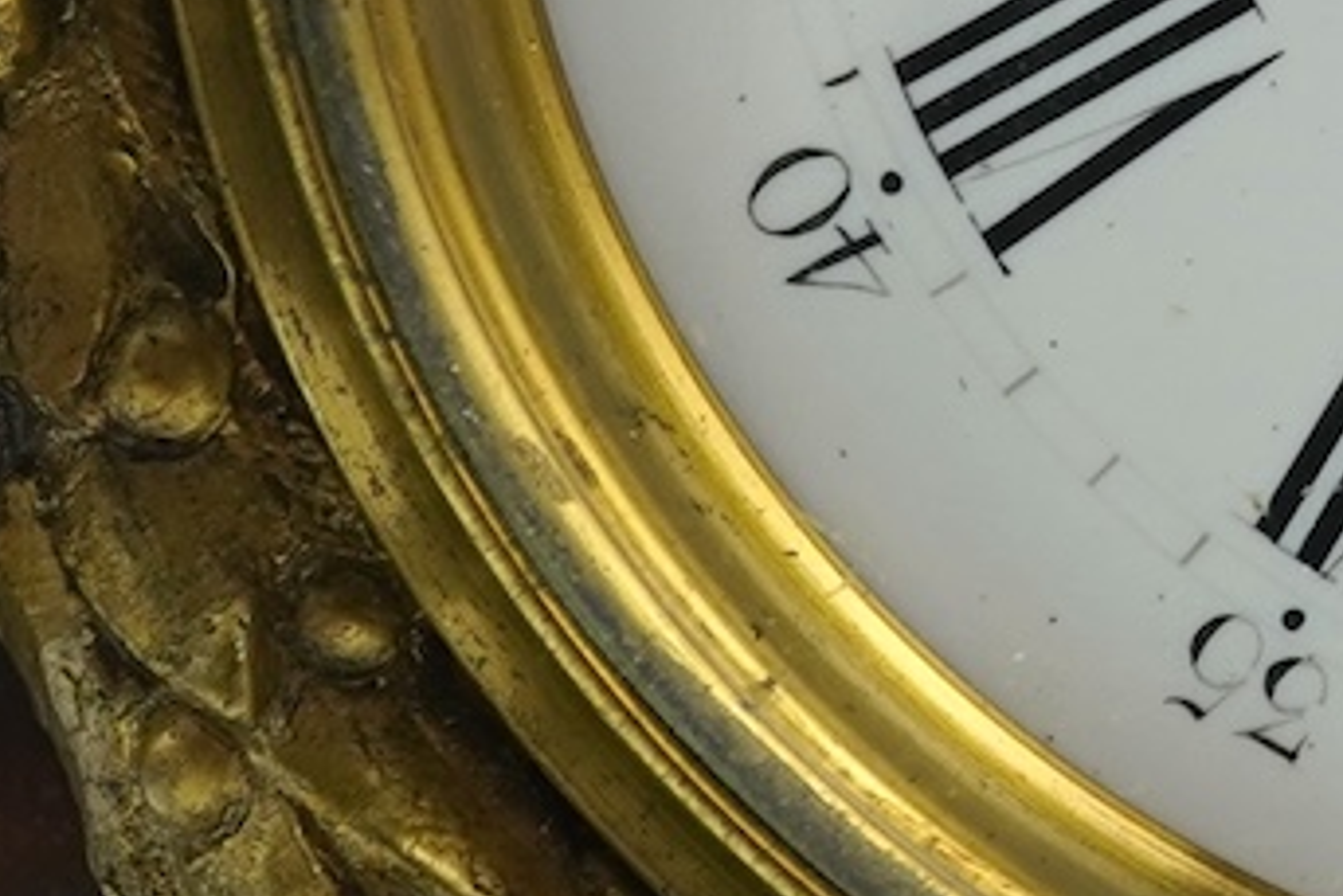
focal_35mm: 258
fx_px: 9628
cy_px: -407
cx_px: 1946
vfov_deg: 5.3
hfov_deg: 7.8
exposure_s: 1/50
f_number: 9
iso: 500
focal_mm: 30
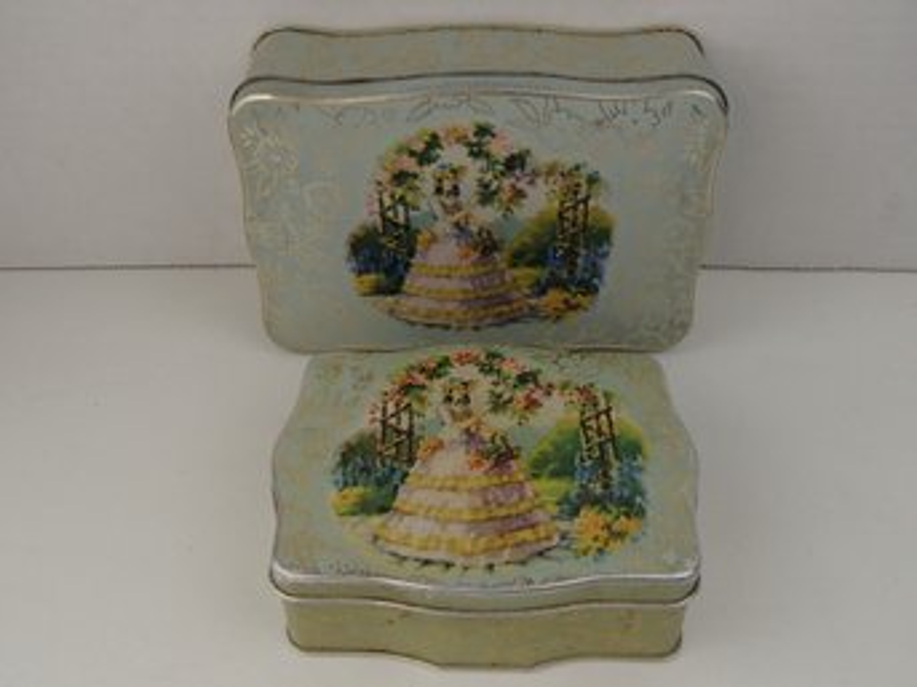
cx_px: 458
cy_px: 344
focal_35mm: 37
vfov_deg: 38.6
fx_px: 980
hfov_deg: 50.2
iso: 160
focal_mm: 6.64
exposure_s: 1/160
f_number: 4.7
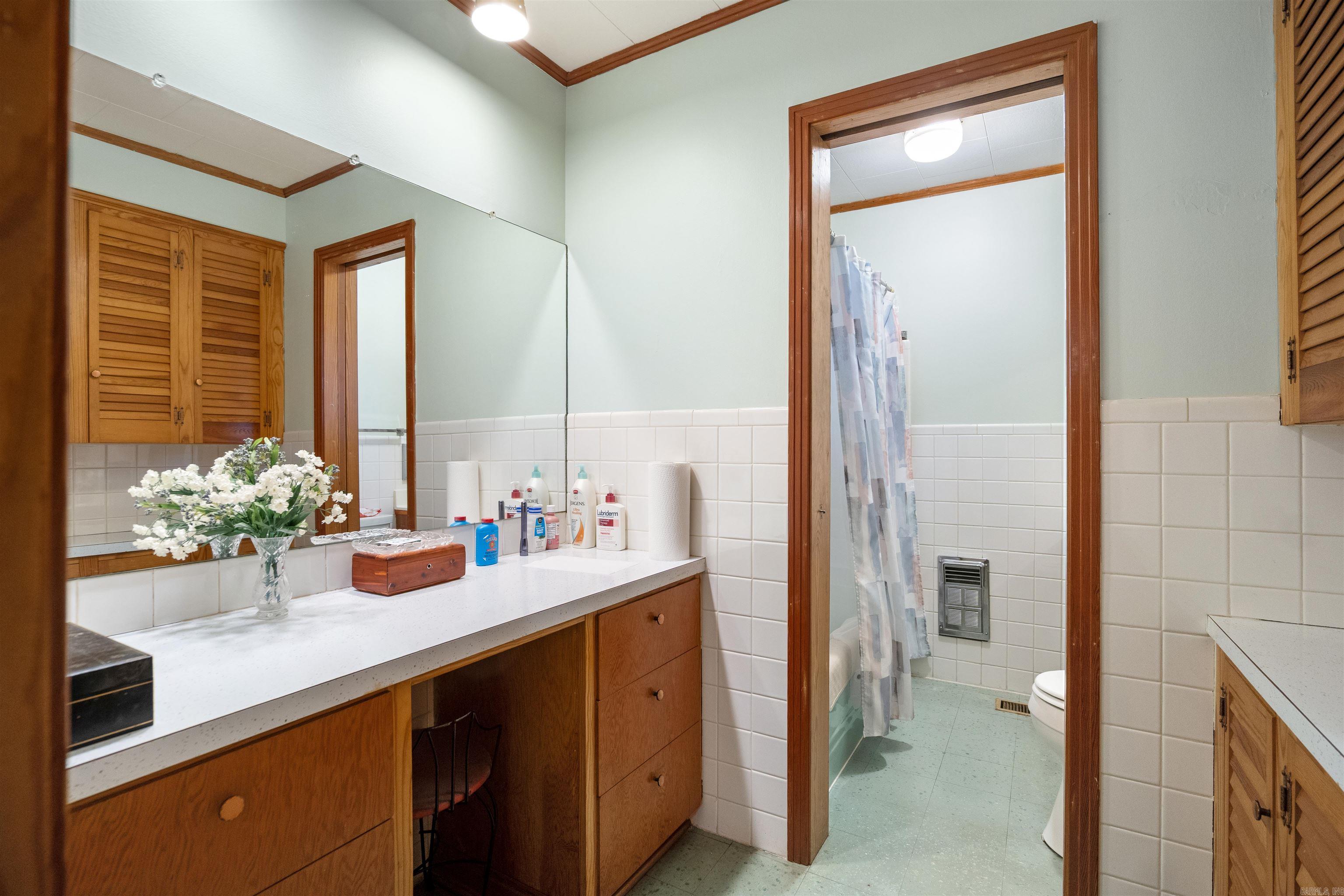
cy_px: 448
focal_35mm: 16
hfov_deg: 96.7
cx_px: 672
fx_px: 597
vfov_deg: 73.7
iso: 1600
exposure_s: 1/13
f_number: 5.6
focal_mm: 16
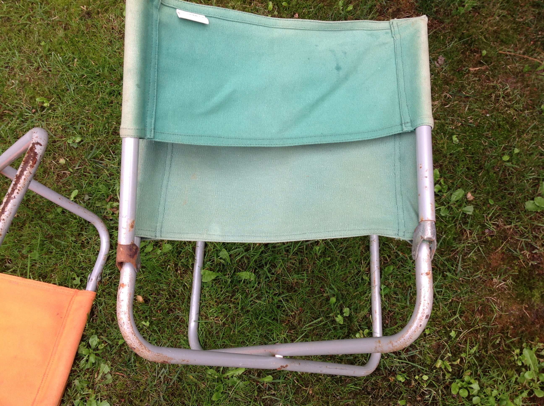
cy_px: 203
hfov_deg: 52.7
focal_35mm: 35
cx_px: 272
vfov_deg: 40.6
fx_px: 549
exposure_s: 1/157
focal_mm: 4.28
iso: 50
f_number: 2.4
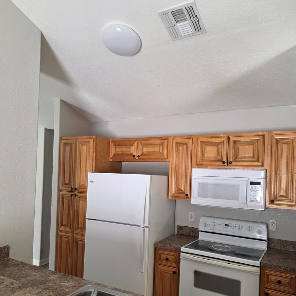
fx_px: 271
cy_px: 174
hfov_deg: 57.3
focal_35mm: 28
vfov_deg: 57.0
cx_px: 151
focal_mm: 6.3
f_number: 1.7
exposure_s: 1/120
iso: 200
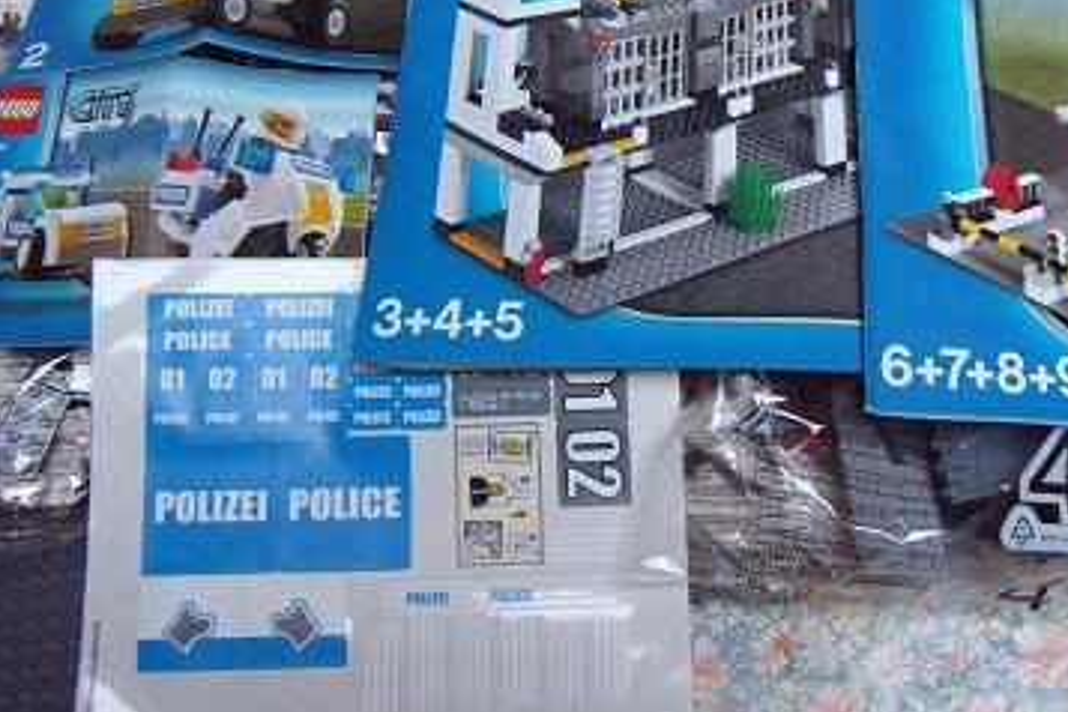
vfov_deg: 33.1
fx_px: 1187
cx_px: 679
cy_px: 233
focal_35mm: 40
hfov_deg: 47.9
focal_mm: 6
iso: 400
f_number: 2.8
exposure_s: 1/20
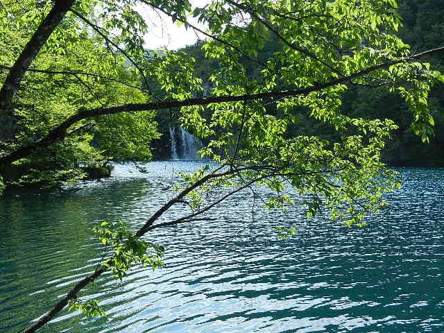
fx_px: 680
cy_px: 166
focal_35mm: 53
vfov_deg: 27.5
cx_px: 222
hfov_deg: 36.2
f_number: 4.4
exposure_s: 1/500
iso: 160
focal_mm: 9.4
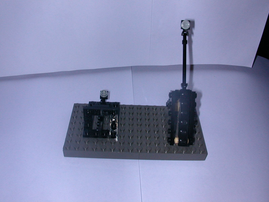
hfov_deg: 50.1
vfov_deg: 38.7
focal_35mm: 37
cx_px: 134
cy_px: 101
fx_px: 288
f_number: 4.5
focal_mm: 5.6
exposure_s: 1/59.9
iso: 100
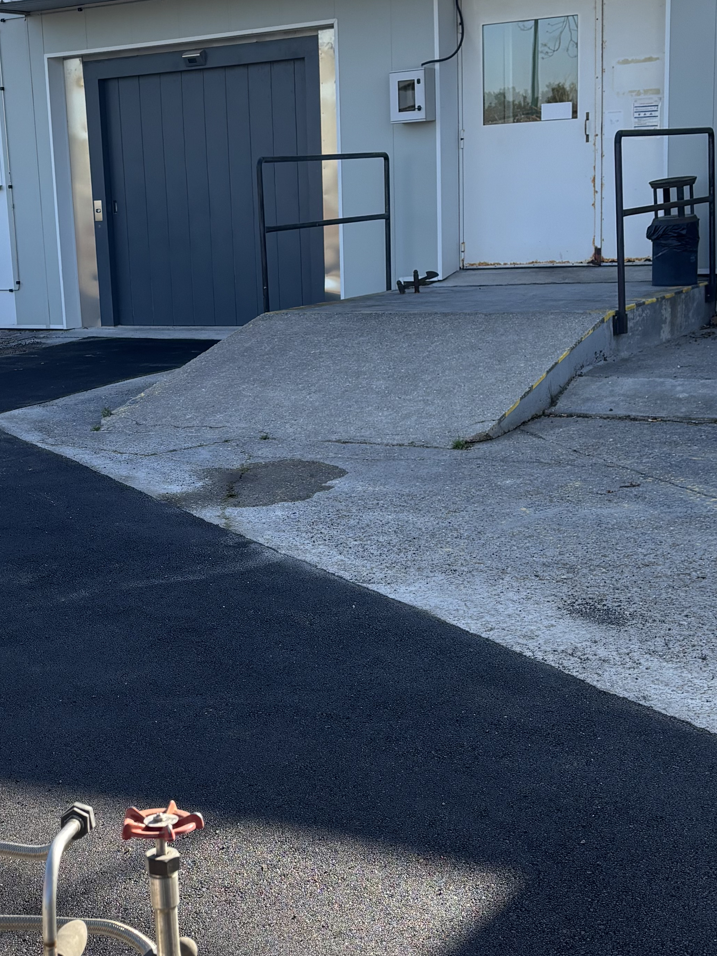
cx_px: 185
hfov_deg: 26.7
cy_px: 509
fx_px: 1491
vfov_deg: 35.5
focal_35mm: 54
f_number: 1.6
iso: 50
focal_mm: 5.96
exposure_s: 1/988
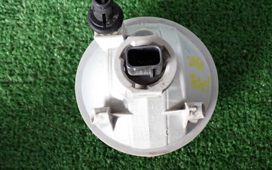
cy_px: 80
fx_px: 304
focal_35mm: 41
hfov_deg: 48.2
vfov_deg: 31.2
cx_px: 134
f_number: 2.7
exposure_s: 1/40
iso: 200
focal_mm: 6.83
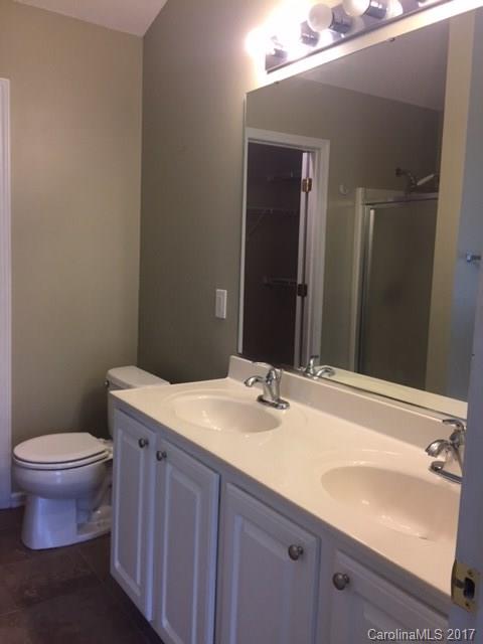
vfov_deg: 61.7
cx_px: 242
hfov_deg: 48.2
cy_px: 322
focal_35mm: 29
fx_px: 540
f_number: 2.2
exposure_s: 1/30
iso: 40
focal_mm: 4.15
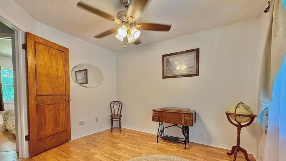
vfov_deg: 66.3
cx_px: 143
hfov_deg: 99.4
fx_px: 121
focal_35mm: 16
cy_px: 99
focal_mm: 2.22
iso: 200
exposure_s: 1/60
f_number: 2.2
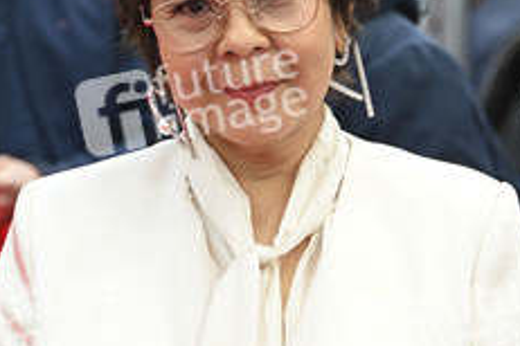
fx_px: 1401
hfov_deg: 21.0
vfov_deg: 14.1
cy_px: 216
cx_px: 257
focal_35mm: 97
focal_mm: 56
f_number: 2.8
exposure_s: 1/160
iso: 200
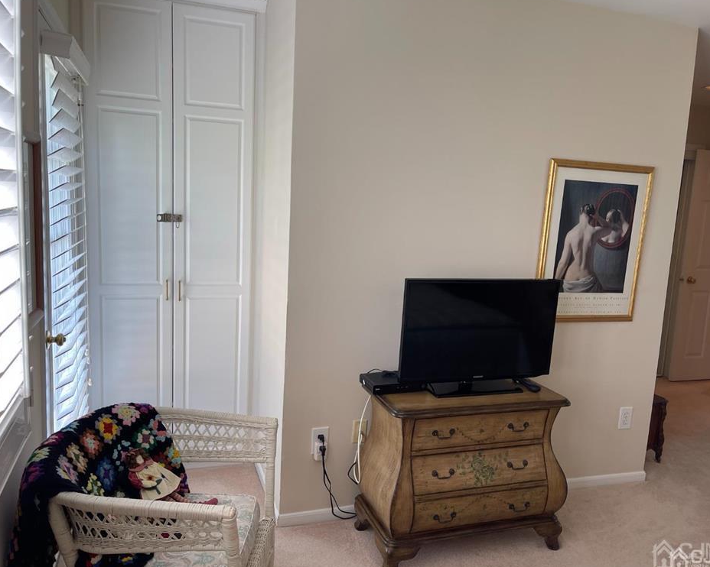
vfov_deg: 51.5
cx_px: 364
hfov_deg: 62.2
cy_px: 284
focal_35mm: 28
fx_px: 588
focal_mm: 5.1
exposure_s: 1/120
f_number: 1.6
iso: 64
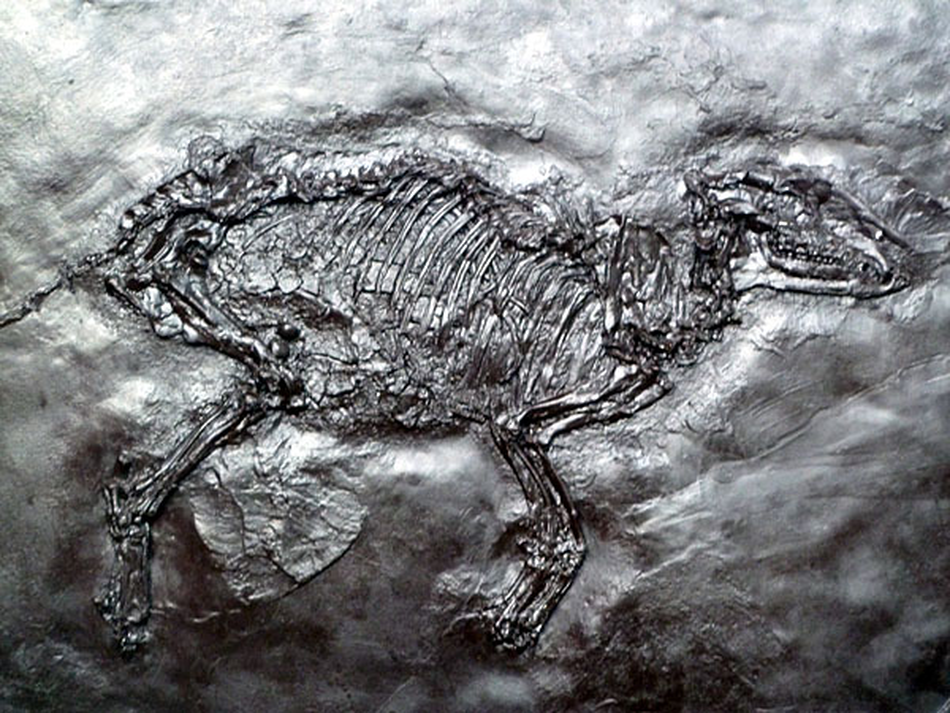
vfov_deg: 6.6
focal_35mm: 225
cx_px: 475
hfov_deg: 8.8
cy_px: 356
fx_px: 6175
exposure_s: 1/15
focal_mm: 37
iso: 500
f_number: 4.6
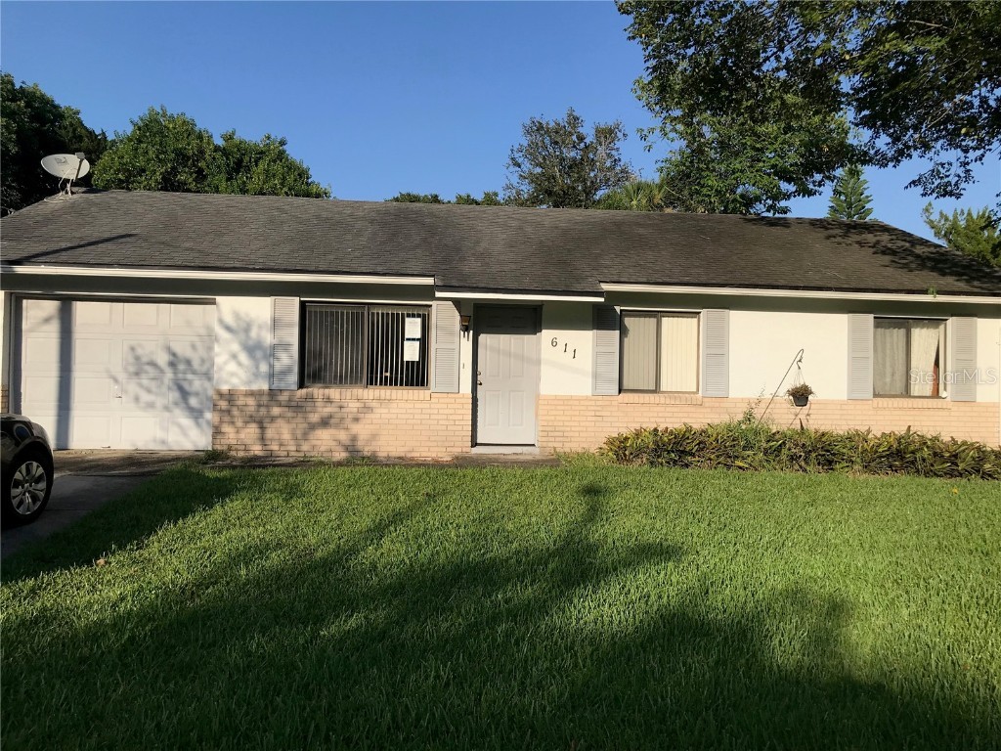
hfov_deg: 63.4
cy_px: 376
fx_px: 810
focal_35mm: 28
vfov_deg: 49.7
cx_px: 500
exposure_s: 1/2179
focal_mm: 3.99
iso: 20
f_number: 1.8
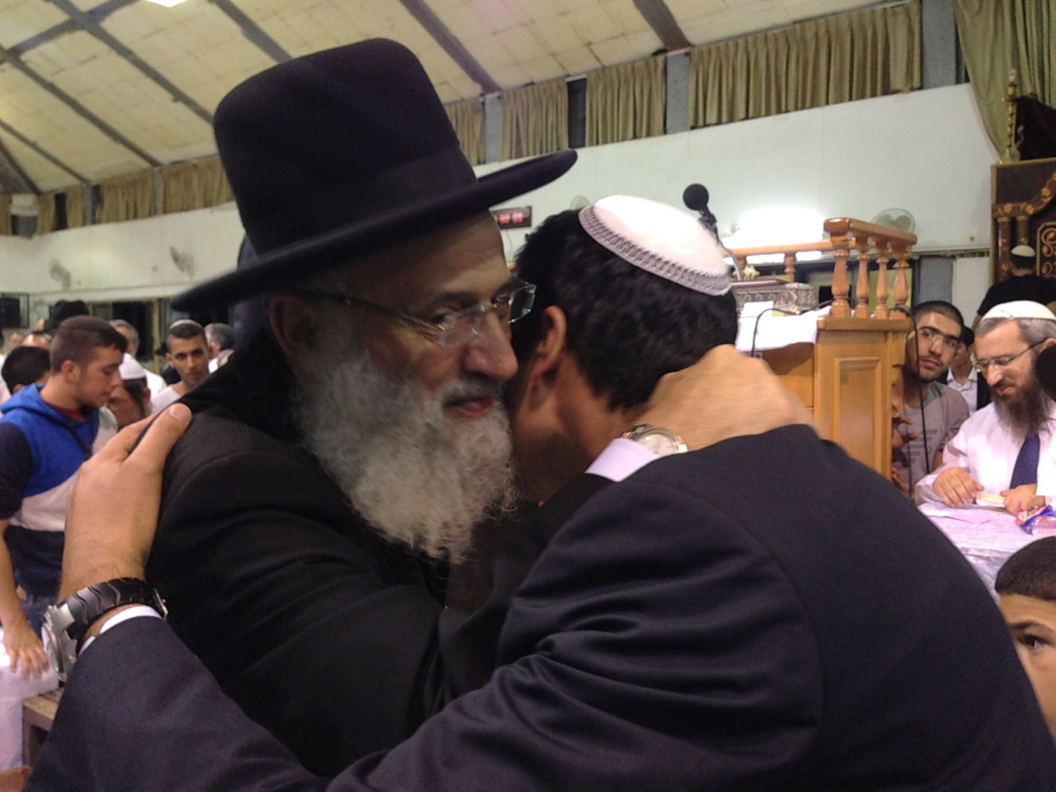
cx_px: 528
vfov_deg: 22.3
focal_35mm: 66
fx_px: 2013
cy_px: 396
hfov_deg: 29.4
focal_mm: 4.12
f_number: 2.4
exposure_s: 1/60
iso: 200
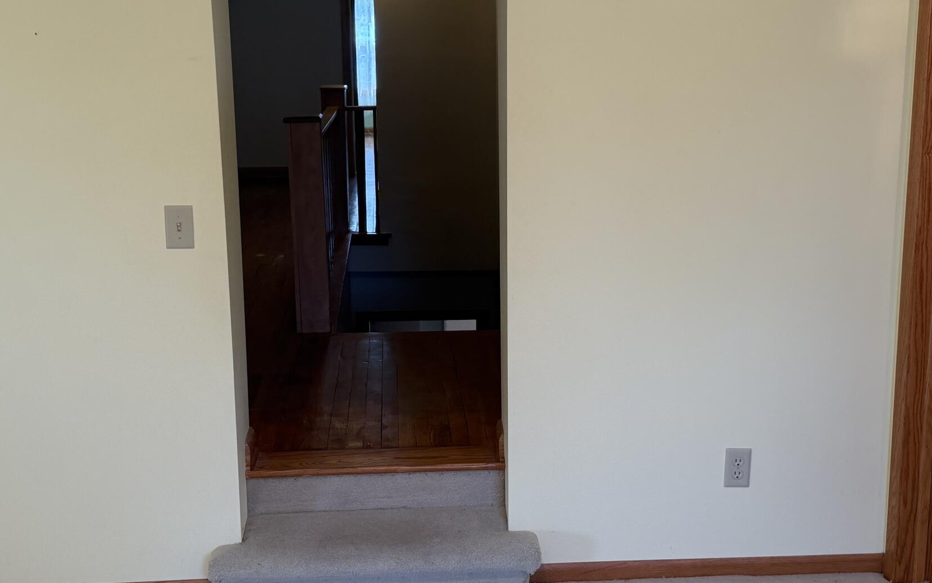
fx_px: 1168
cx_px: 461
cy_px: 255
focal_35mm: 46
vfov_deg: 28.0
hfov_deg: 43.5
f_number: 1.78
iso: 125
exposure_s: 1/157
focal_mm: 6.76
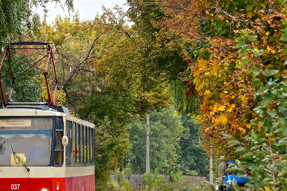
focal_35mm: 225
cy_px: 90
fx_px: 1791
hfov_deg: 9.1
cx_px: 26
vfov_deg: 6.1
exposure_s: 1/500
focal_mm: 80
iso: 800
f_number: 7.1
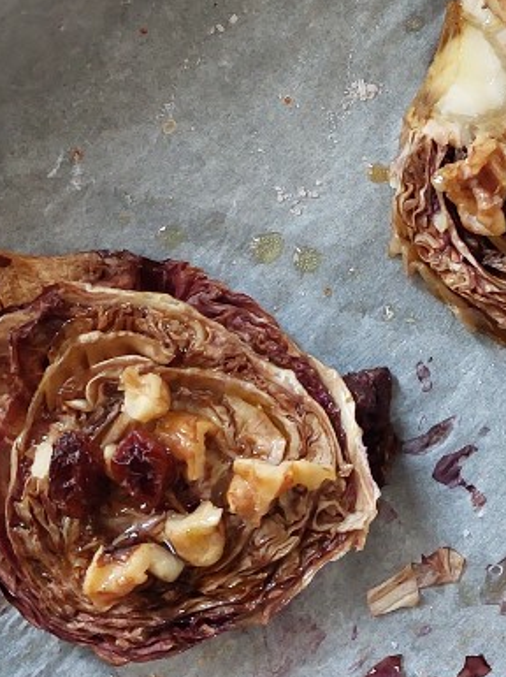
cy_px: 169
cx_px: 432
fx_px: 1523
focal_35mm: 78
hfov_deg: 18.6
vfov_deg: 24.8
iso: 200
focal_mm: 5.23
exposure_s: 1/50
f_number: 1.8
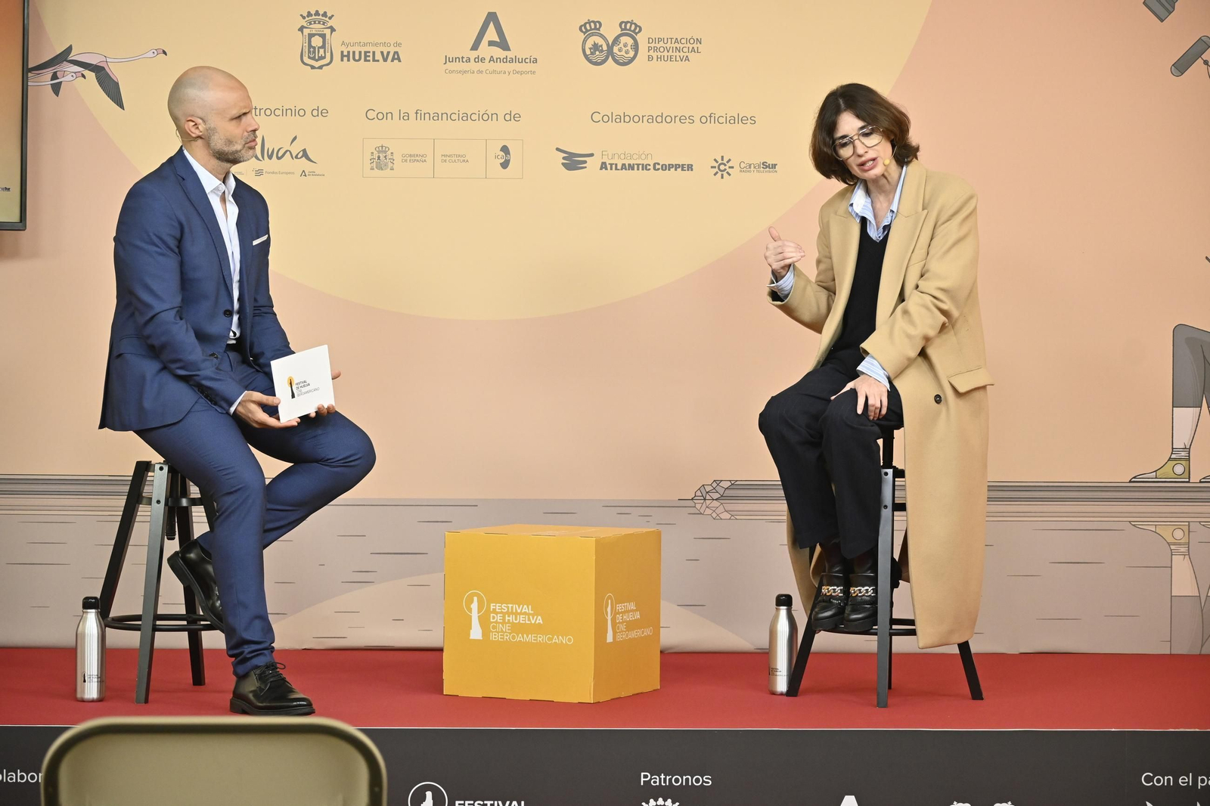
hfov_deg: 18.9
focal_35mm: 108
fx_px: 3629
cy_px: 403
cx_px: 605
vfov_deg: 12.7
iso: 1600
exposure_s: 1/250
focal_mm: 72
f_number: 5
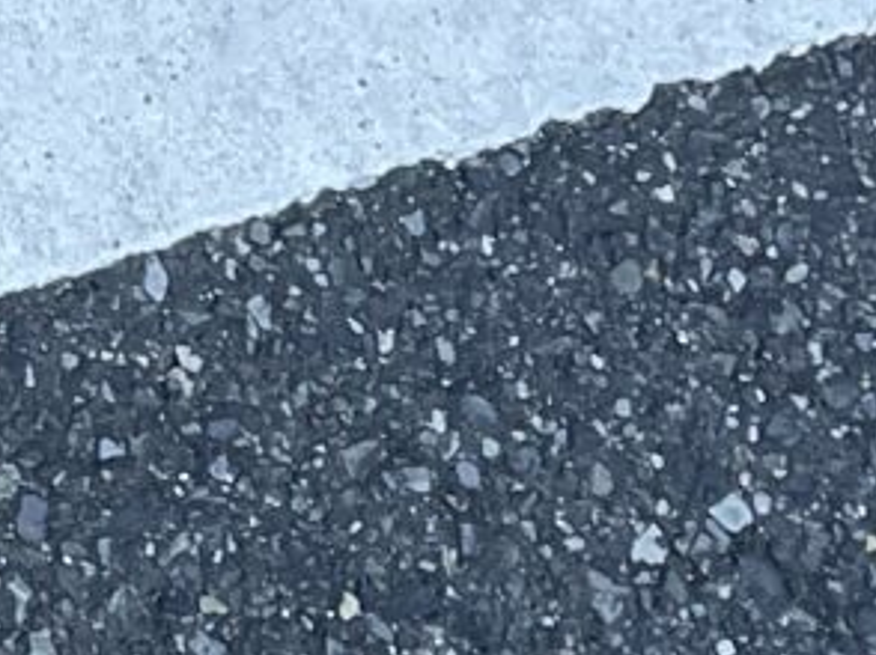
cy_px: -1438
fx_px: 4476
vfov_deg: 7.3
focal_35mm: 177
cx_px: -1216
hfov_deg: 9.9
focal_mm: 4.2
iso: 125
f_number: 1.6
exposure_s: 1/121
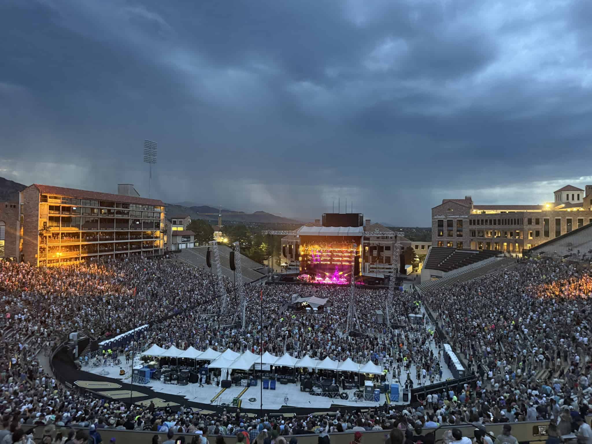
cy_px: 222
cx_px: 296
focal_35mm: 24
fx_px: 410
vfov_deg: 56.8
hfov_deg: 71.6
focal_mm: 6.8
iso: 1000
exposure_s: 1/33
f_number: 1.8
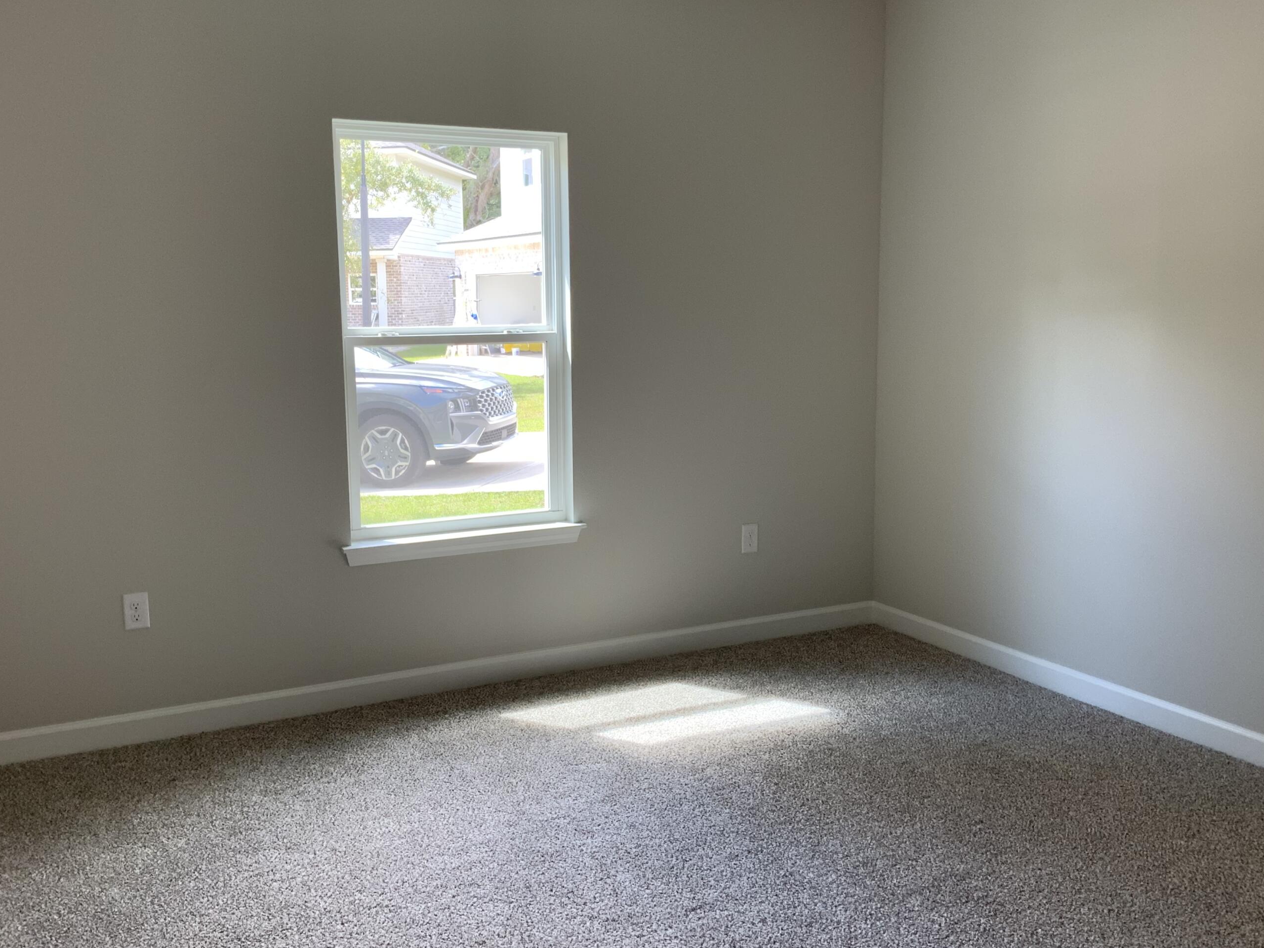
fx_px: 1241
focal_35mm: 34
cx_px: 603
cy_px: 458
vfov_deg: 41.8
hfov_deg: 53.9
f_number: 1.8
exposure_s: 1/120
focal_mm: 3
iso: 64
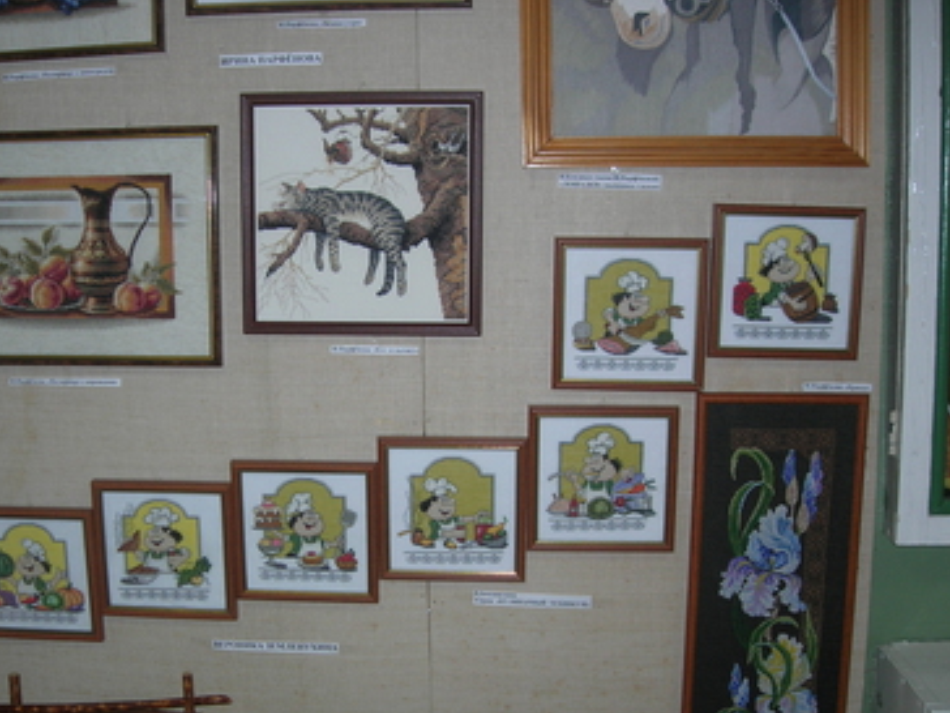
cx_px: 391
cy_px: 436
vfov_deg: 30.8
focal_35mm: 47
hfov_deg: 40.3
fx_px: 1290
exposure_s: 1/60.1
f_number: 2.8
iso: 64
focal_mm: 7.8
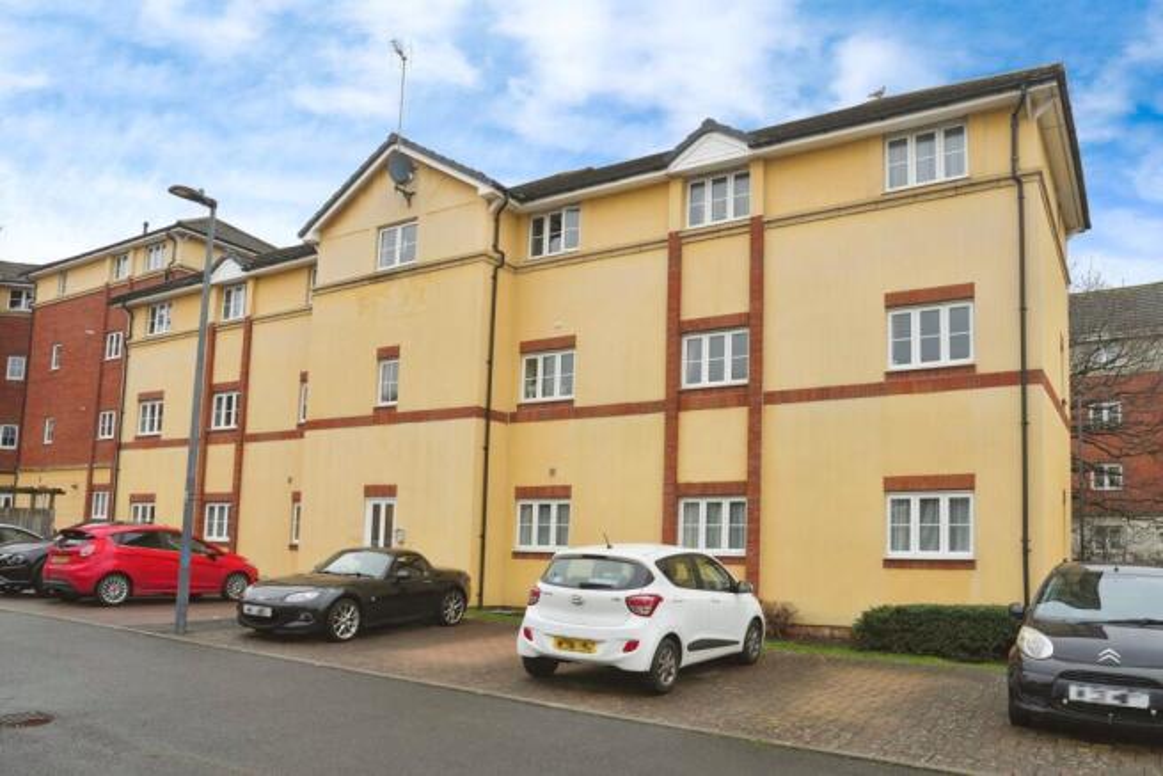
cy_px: 388
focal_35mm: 26
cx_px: 582
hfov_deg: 69.4
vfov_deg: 49.6
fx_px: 840
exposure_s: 1/160
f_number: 6.3
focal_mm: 26
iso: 400
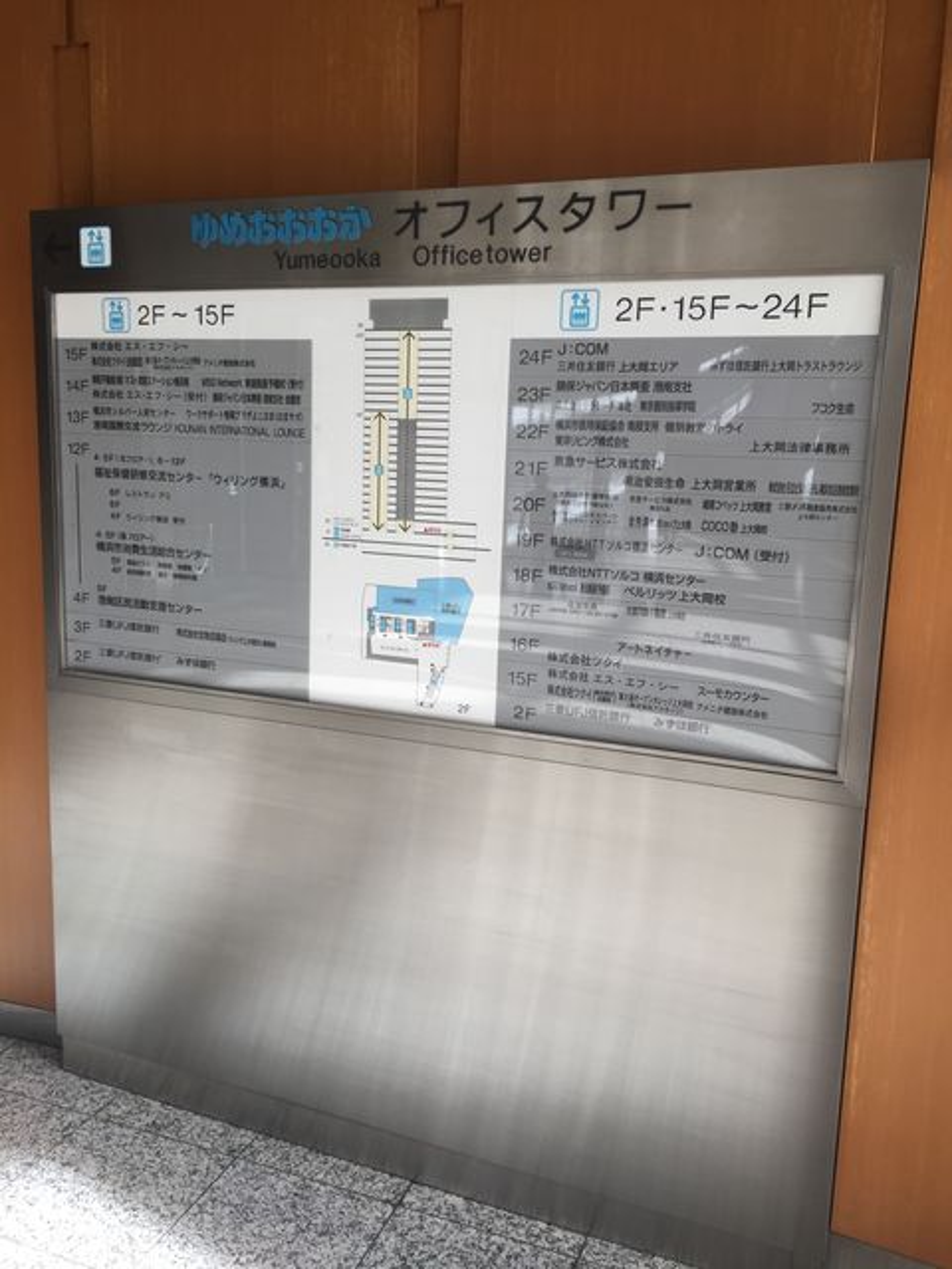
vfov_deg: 61.7
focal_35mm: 29
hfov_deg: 48.2
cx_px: 476
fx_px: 1063
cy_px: 634
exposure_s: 1/157
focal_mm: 4.15
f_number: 2.2
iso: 32
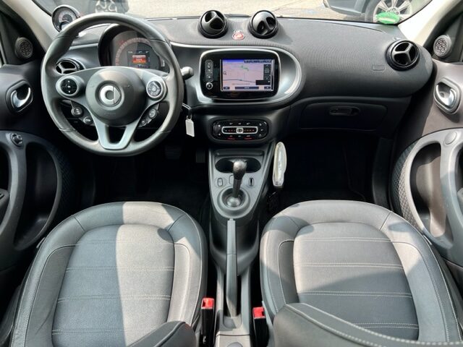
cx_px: 232
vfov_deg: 53.1
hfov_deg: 67.3
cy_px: 174
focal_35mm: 26
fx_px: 348
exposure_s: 1/165
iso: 40
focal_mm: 5.7
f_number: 1.5
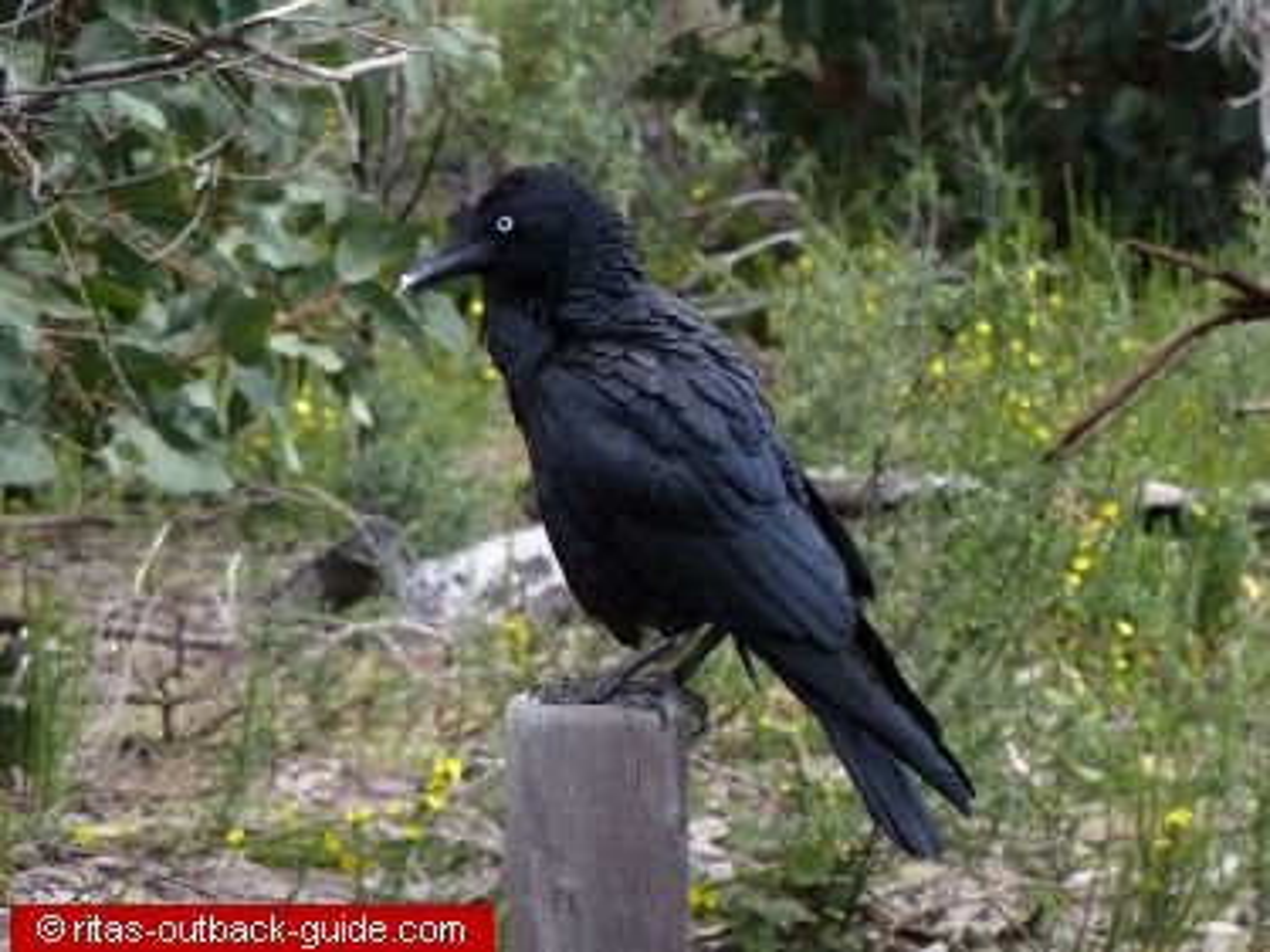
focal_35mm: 300
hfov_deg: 6.6
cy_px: 476
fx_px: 11003
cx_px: 635
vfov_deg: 5.0
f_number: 4.9
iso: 400
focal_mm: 49.2
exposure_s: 1/250
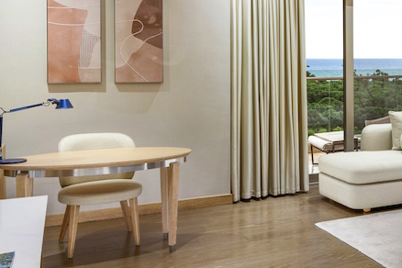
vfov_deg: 28.9
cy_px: 78
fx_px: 514
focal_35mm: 46
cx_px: 400
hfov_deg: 38.1
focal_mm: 14
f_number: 11
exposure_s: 1.3
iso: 100
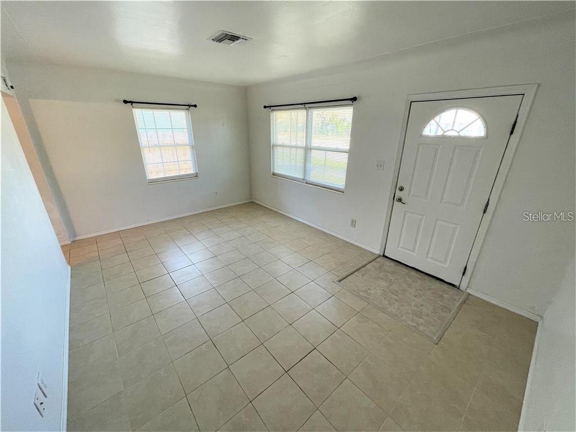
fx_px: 216
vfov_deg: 89.9
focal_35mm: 13
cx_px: 288
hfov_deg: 106.2
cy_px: 216
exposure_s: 1/120
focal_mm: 1.54
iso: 160
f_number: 2.4
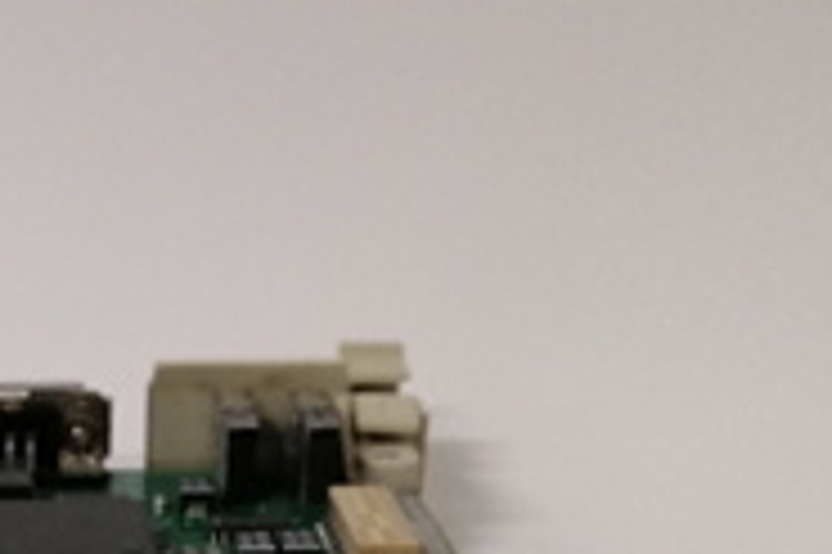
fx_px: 1686
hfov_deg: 26.2
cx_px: -4
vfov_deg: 17.5
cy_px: 709
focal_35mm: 73
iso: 200
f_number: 2.2
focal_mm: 3.81
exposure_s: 1/33.3
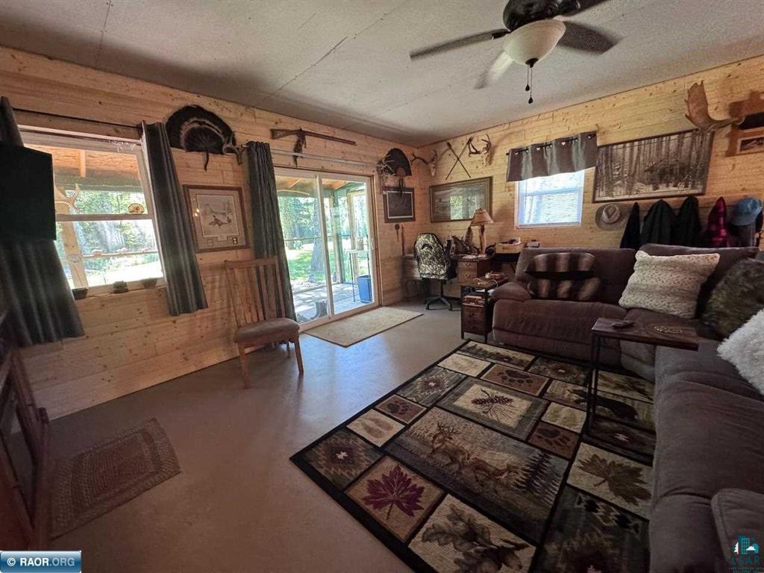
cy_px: 286
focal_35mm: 14
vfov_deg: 85.7
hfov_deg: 102.1
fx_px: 309
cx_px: 382
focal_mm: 2.22
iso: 640
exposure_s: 1/60
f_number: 2.2
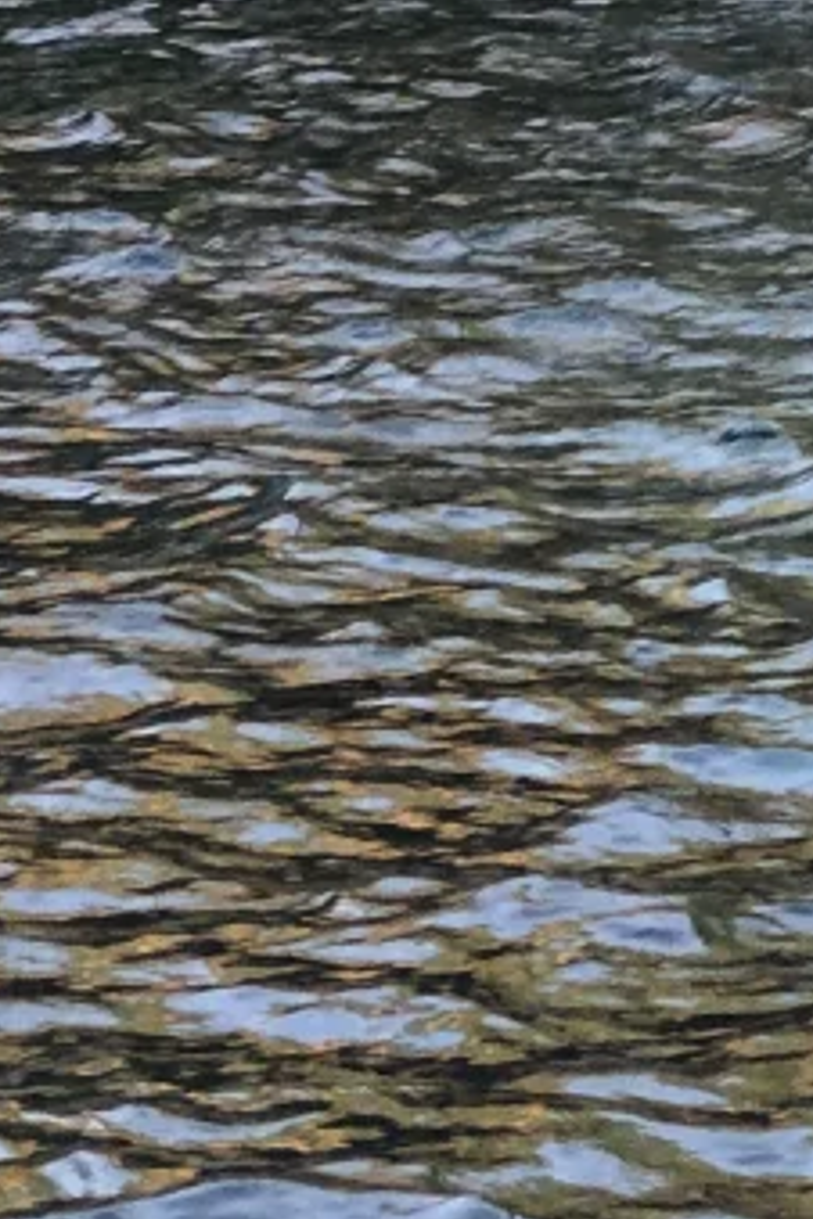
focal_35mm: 252
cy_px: -867
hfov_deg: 5.4
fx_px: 8536
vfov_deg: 7.9
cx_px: 1202
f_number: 2.8
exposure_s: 1/120
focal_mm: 6.6
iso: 50
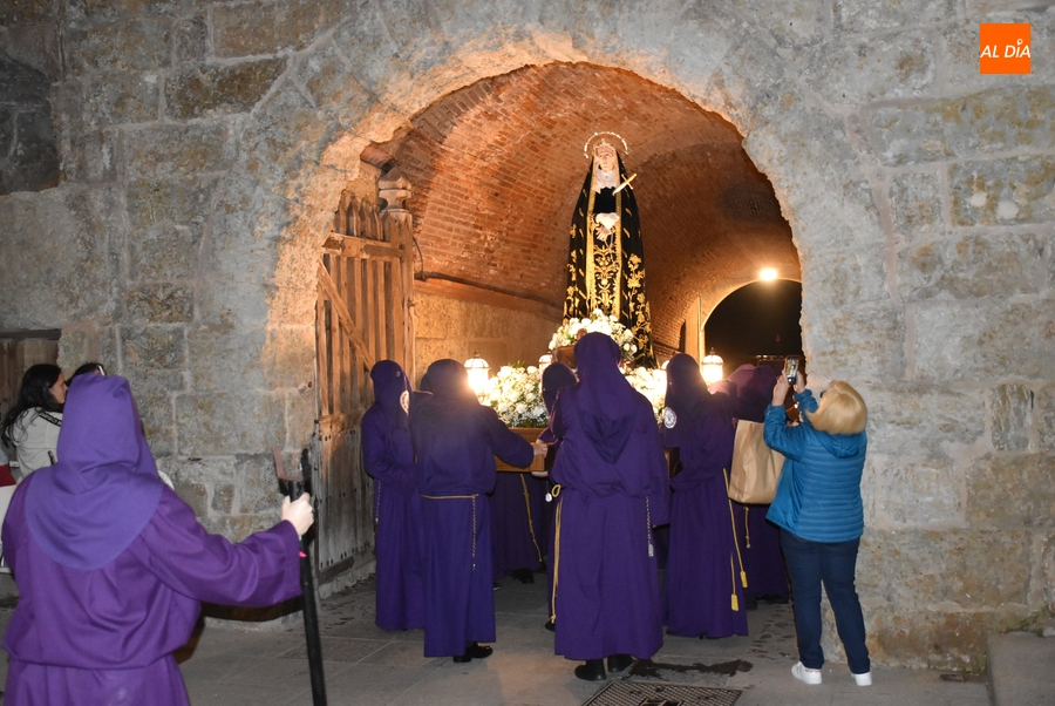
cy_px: 353
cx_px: 528
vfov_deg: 34.3
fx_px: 1144
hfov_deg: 49.5
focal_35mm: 39
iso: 3600
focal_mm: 26
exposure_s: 1/60
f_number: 3.8
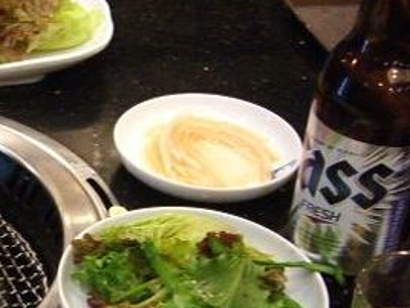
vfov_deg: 15.8
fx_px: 1090
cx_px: -46
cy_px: 287
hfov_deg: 20.3
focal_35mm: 92
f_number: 2.8
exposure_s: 1/125
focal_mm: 7.9
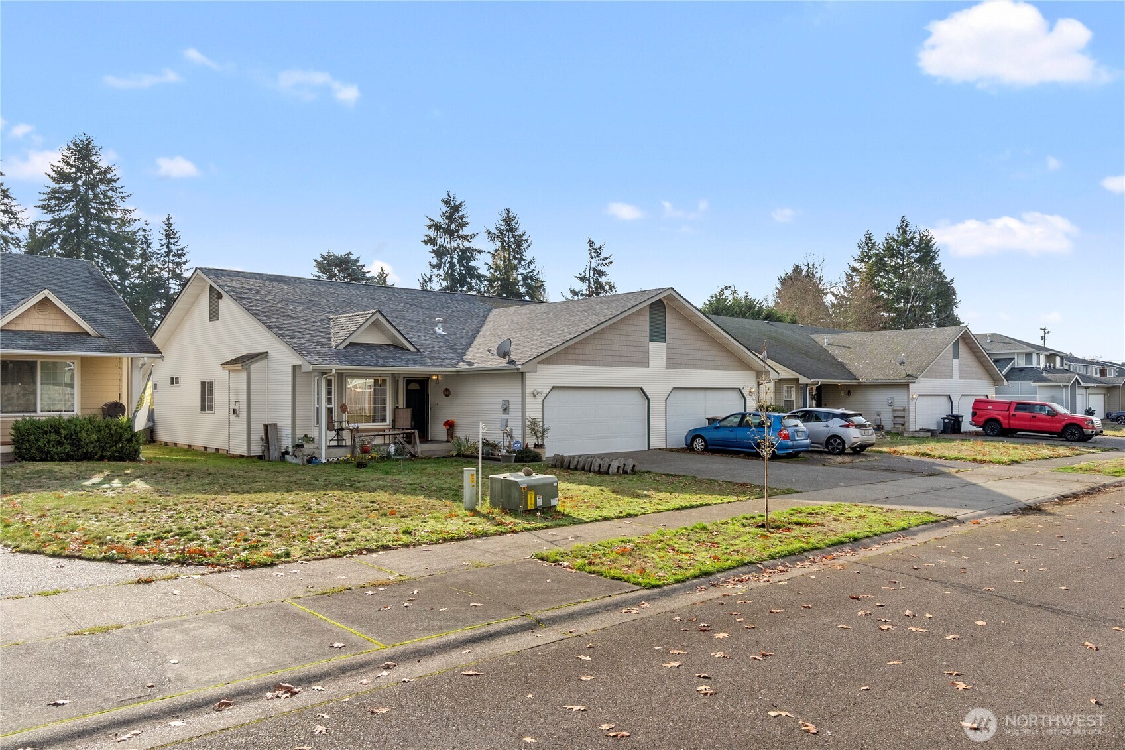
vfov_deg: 51.3
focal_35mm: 25
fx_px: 781
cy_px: 375
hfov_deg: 71.5
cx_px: 562
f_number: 7.1
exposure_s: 1/400
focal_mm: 17
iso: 640
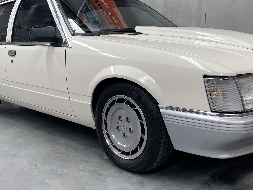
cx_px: 140
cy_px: 105
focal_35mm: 41
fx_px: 300
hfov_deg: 45.7
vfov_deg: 35.1
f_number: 1.8
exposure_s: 1/100
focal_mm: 4.25
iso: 64
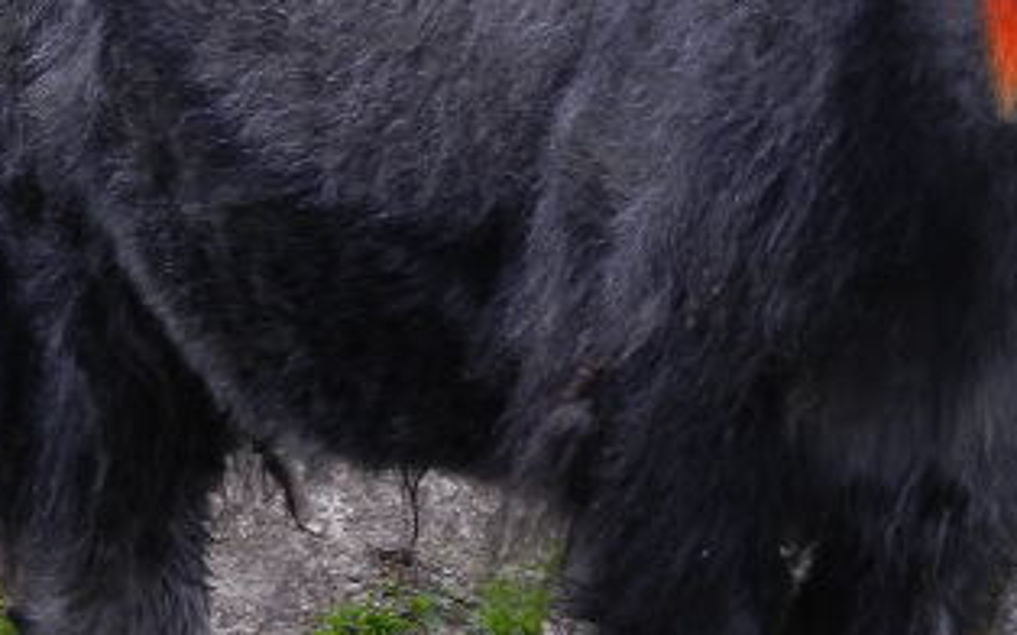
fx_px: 9199
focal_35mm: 332
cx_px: 832
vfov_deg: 4.0
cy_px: 188
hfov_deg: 6.3
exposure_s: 1/200
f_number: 5.1
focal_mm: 22.2
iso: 160
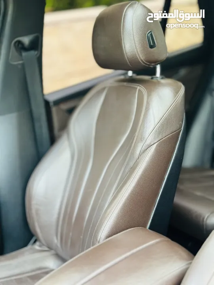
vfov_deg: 39.7
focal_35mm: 48
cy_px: 142
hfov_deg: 30.3
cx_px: 107
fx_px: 396
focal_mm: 6.86
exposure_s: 1/54
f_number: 1.78
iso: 400
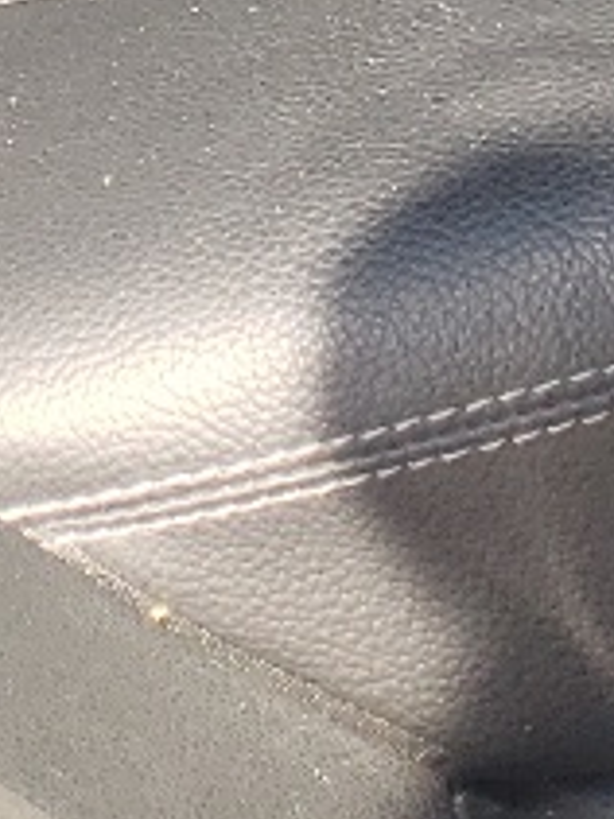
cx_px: 416
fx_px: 4664
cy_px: -1219
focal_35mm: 197
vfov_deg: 9.0
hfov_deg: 7.5
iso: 50
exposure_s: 1/400
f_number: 1.5
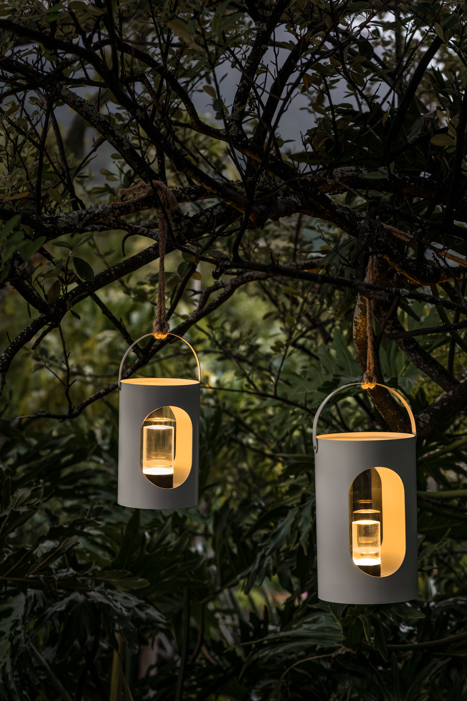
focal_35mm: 105
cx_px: 234
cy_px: 350
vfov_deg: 19.5
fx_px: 2043
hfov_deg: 13.0
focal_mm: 105
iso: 2000
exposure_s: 1/5
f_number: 5.6
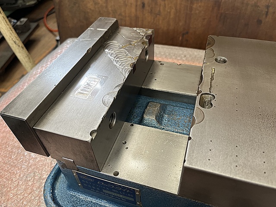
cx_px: 138
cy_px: 104
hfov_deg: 67.3
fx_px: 207
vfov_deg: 53.1
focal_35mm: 26
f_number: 1.6
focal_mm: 5.1
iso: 125
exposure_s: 1/102
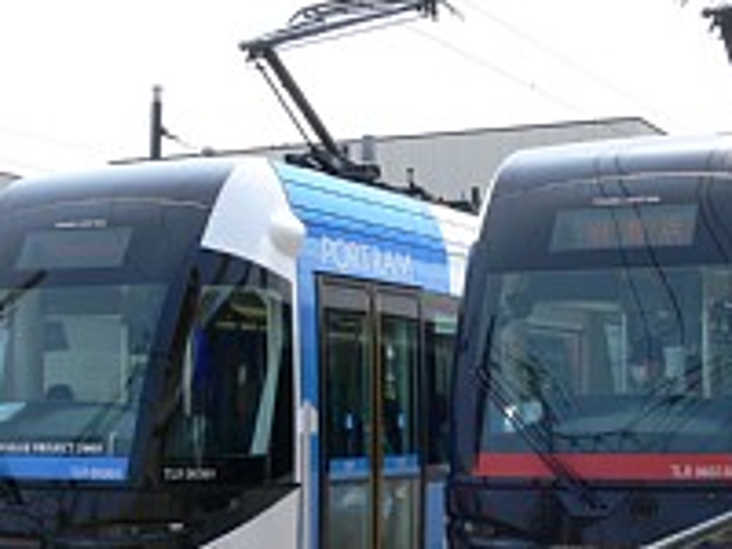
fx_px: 1480
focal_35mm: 70
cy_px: 307
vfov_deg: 21.0
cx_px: 494
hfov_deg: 27.6
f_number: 5.6
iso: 80
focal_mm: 7.4
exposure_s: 1/160
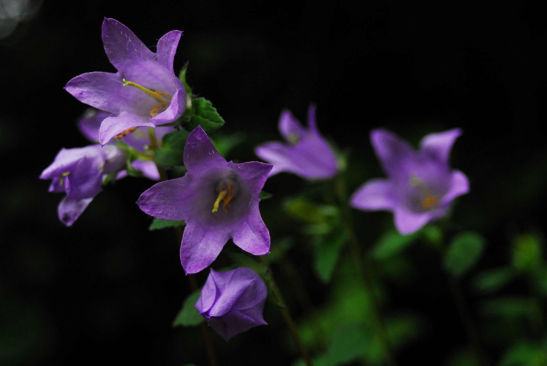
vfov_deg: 13.1
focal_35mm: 105
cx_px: 274
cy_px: 183
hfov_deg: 19.4
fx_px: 1597
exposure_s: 1/250
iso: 800
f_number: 4.5
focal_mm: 70
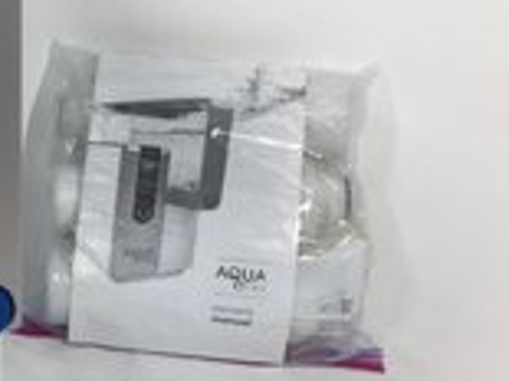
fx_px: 940
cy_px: 192
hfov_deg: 28.4
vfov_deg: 22.9
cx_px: -5
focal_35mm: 64
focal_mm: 4.15
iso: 40
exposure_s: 1/120
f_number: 2.2
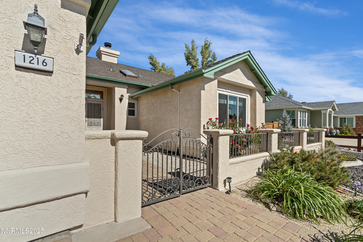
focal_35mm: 16
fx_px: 166
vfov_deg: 72.1
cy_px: 121
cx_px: 182
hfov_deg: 95.0
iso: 100
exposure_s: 1/60
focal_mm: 11
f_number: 8
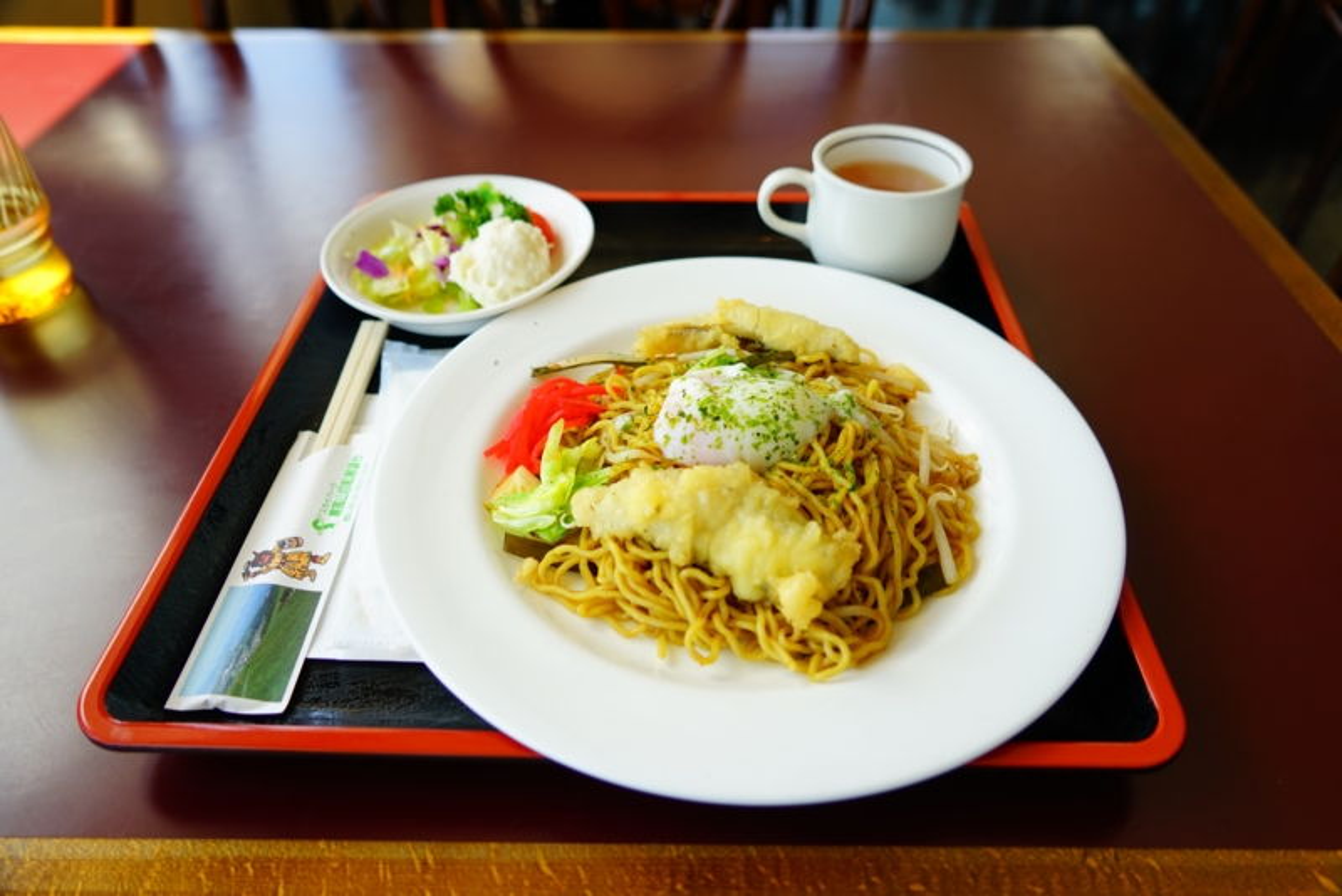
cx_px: 671
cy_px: 448
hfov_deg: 73.7
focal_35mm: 24
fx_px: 895
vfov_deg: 53.2
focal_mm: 24
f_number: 4
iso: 125
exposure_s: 1/60
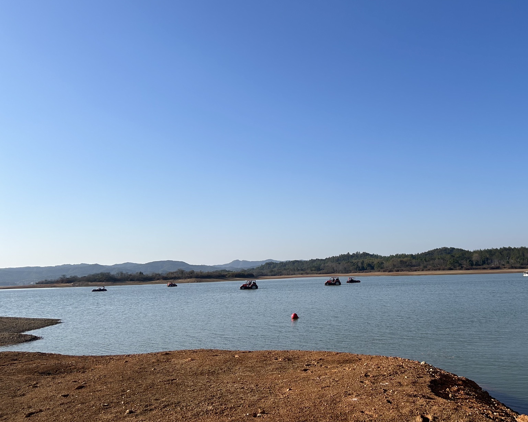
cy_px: 165
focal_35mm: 33
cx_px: 338
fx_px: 516
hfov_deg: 53.5
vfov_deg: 44.3
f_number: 1.5
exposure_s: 1/5882
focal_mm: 5.7
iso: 50
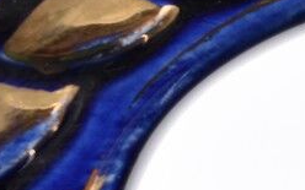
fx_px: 3223
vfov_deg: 3.4
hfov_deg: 5.3
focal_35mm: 388
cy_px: -56
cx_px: 580
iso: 320
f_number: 5.6
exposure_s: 1/160
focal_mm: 35
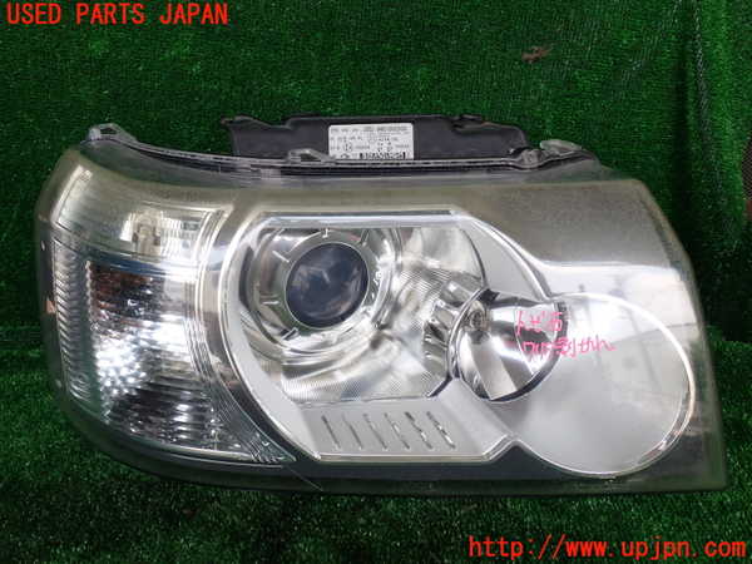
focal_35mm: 30
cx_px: 376
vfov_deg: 46.8
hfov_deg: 60.0
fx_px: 652
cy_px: 282
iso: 100
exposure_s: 1/100
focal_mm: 5.4
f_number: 3.2
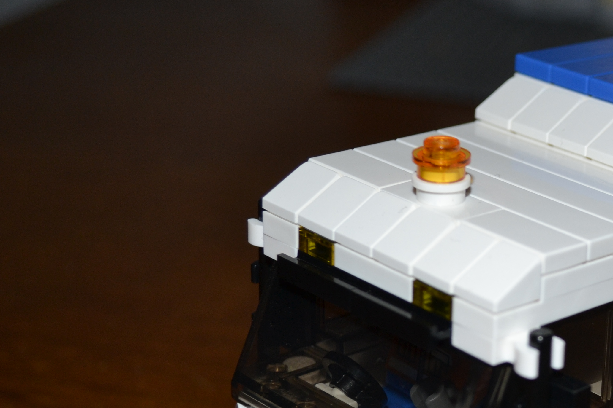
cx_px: 675
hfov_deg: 20.1
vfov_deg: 14.0
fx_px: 1654
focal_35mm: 97
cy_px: 338
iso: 320
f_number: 4.5
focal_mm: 29
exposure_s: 1/60
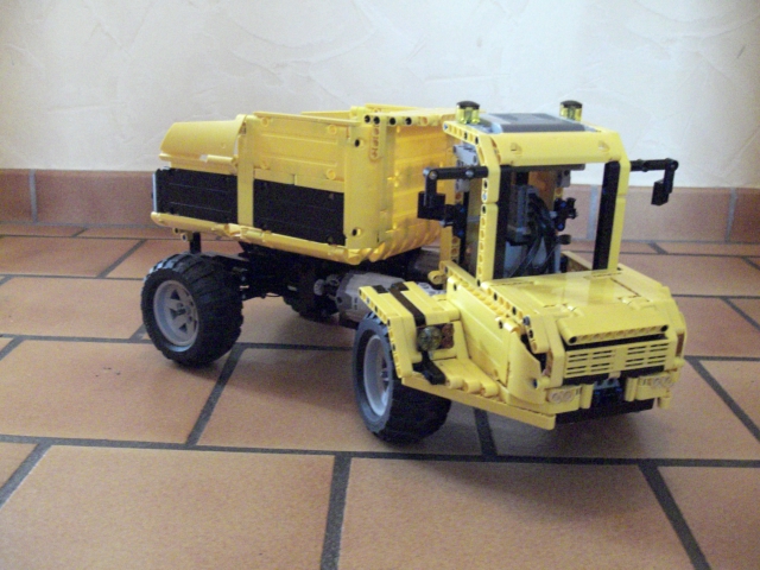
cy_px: 285
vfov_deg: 37.7
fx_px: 834
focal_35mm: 38
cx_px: 380
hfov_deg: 49.0
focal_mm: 6.3
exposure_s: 1/30
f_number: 3.1
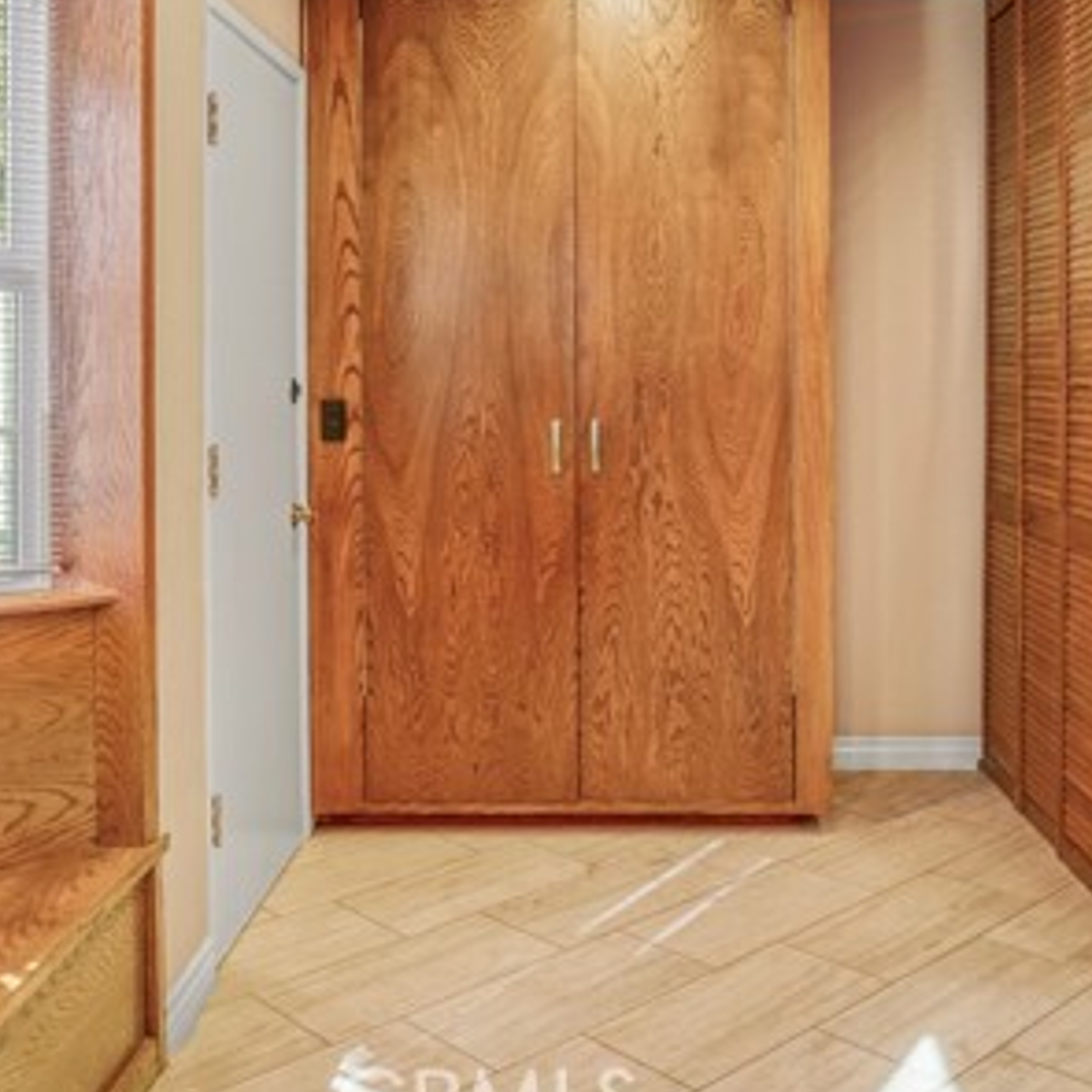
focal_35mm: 36
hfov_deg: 46.0
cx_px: 622
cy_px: 365
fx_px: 1282
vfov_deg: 45.4
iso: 160
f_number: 4
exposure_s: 1/25
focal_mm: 13
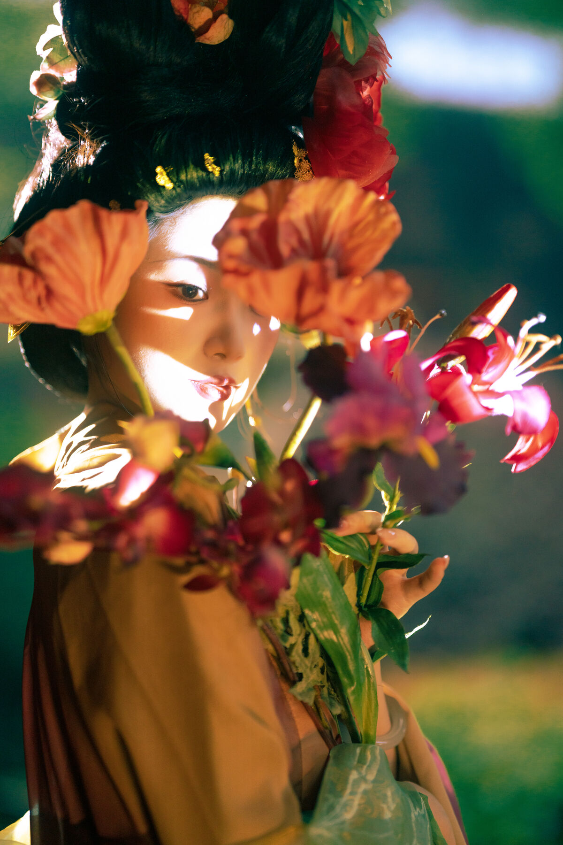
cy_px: 422
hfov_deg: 16.1
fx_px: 1994
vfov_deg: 23.9
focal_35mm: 85
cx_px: 282
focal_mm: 85
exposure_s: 1/800
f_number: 1.4
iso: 1250
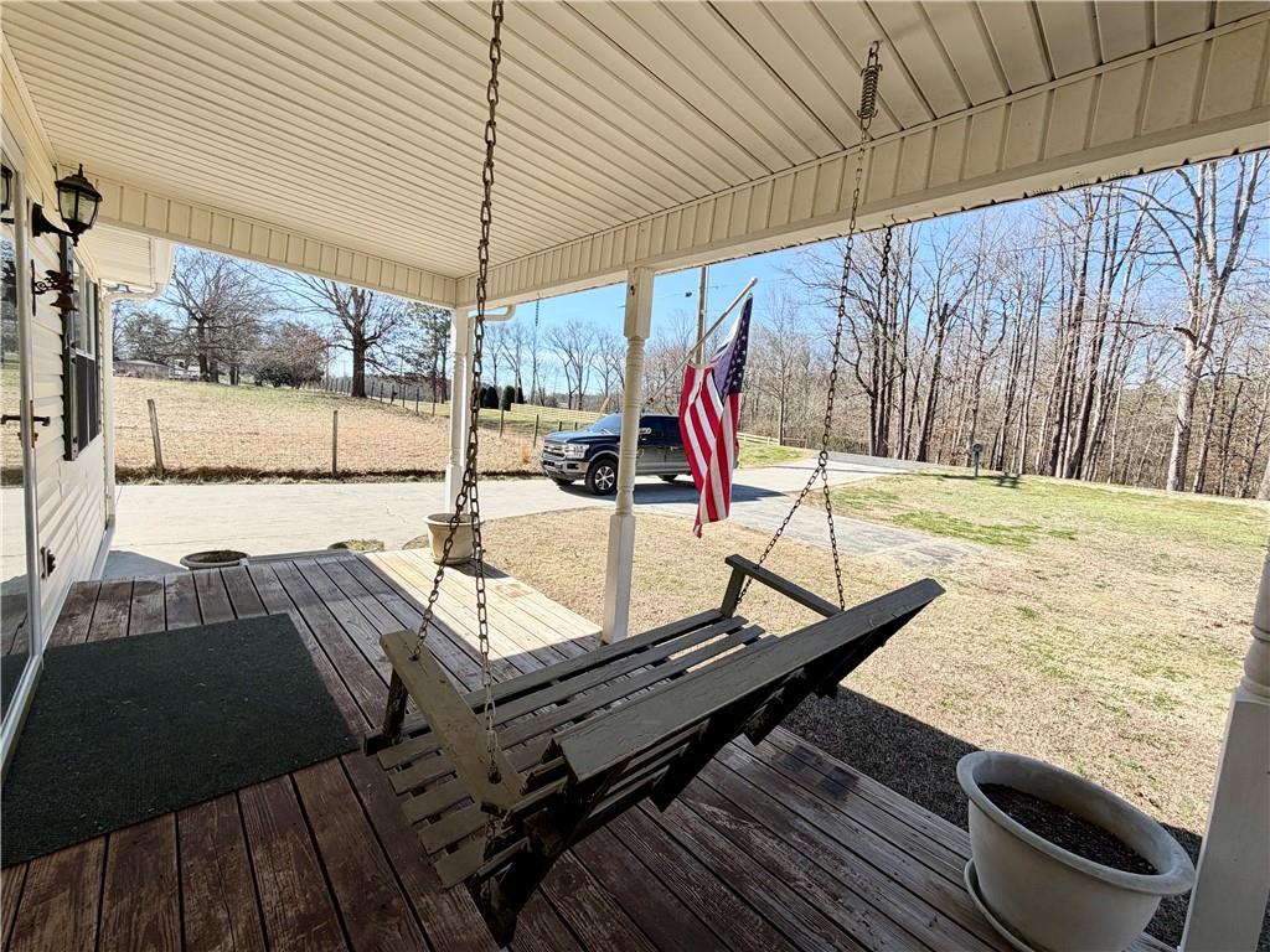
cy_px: 476
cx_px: 635
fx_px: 514
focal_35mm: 14
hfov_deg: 102.1
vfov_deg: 85.7
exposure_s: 1/770
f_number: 2.2
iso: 40
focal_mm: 2.22
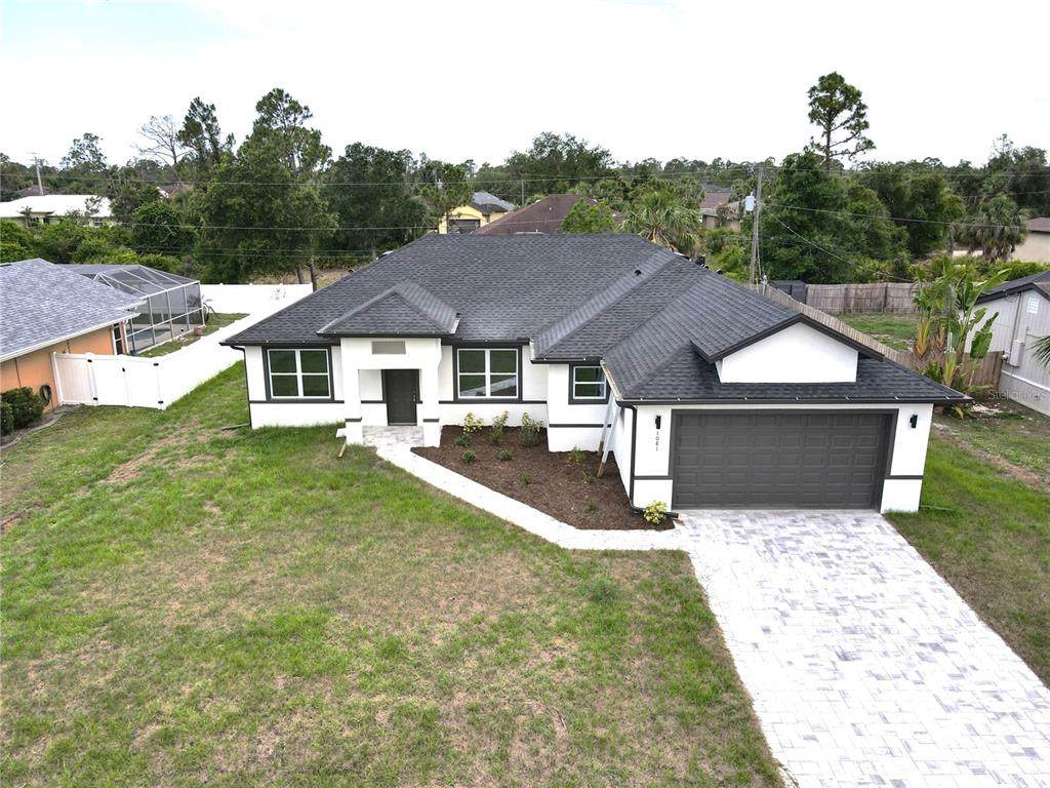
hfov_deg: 71.6
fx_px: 728
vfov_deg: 56.8
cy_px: 394
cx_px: 525
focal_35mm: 24
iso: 100
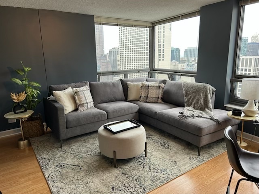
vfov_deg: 53.1
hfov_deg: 67.3
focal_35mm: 26
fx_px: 195
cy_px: 97
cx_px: 130
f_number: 1.5
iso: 64
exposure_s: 1/120
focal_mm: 5.7
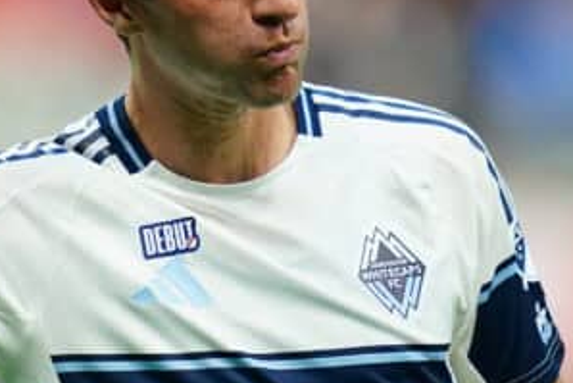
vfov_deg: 1.1
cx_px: 136
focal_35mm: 1238
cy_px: 75
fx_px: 19713
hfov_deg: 1.7
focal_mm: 400
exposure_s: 1/800
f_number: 2.8
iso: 1250
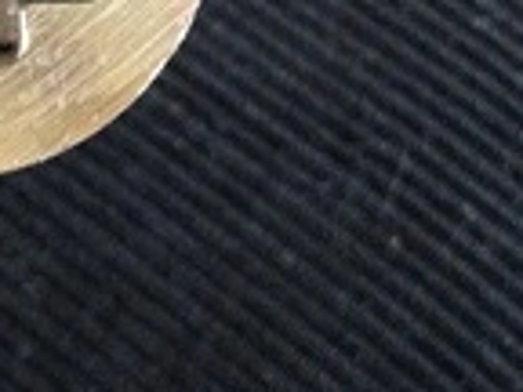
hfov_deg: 16.1
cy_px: -44
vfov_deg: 12.4
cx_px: -123
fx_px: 1768
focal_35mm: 117
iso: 250
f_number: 2.4
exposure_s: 1/20
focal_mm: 4.28
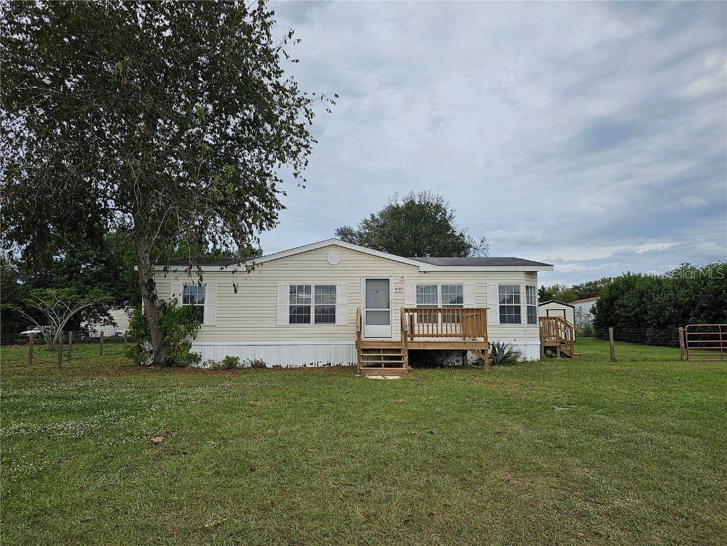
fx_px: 483
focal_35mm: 23
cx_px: 364
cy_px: 273
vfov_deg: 58.9
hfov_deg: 73.9
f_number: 1.7
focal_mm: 6.3
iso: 16
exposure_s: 1/1505
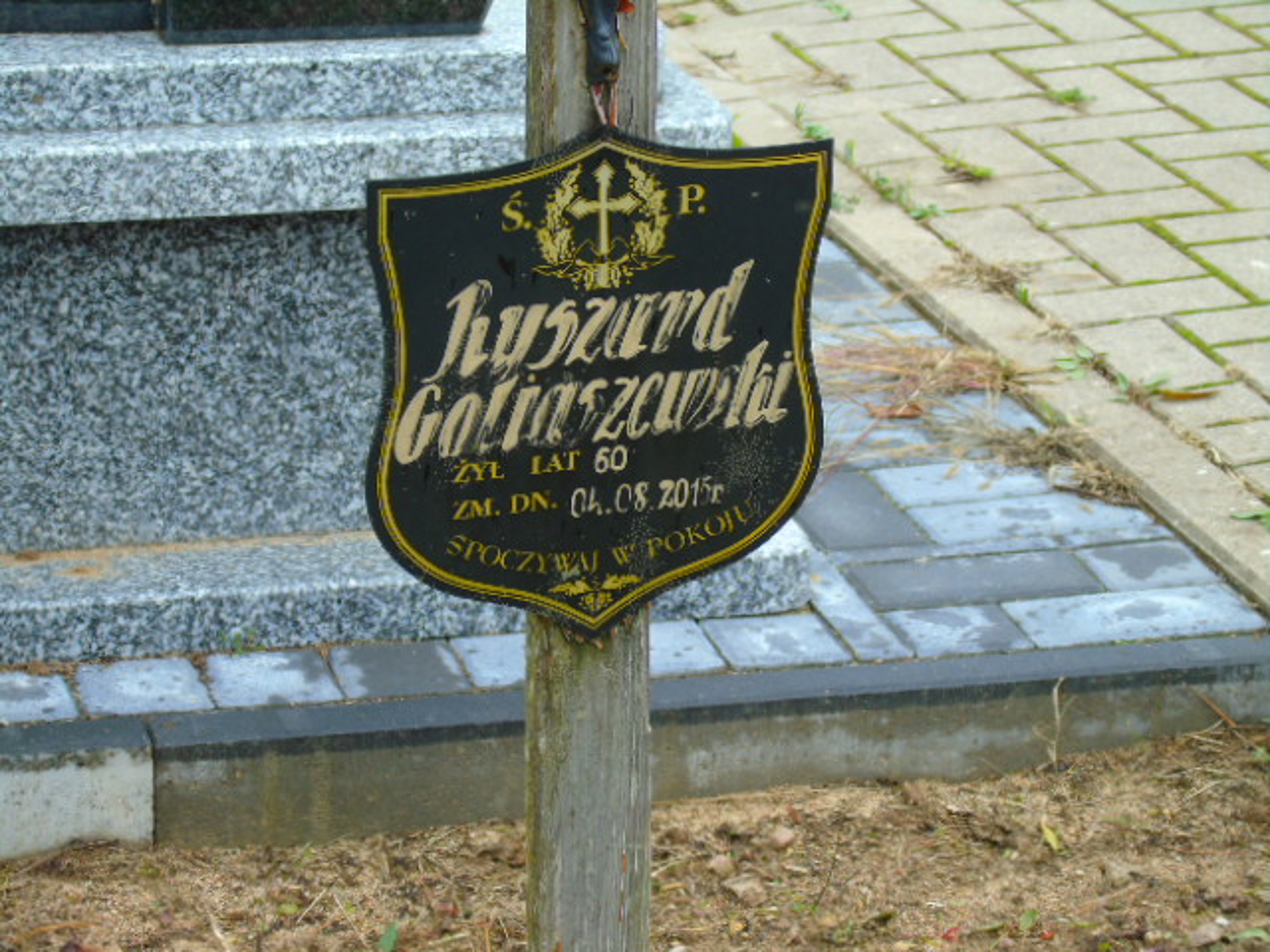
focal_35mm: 124
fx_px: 4549
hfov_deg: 15.9
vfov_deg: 12.0
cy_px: 476
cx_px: 635
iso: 80
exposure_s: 1/40
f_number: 4.6
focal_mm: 22
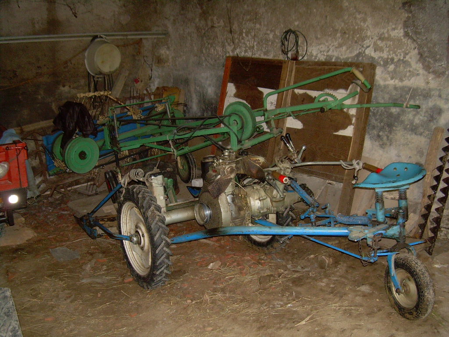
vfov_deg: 37.7
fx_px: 493
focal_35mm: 38
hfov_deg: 49.0
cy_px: 168
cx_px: 224
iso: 200
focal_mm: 6.3
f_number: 2.8
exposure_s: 1/60
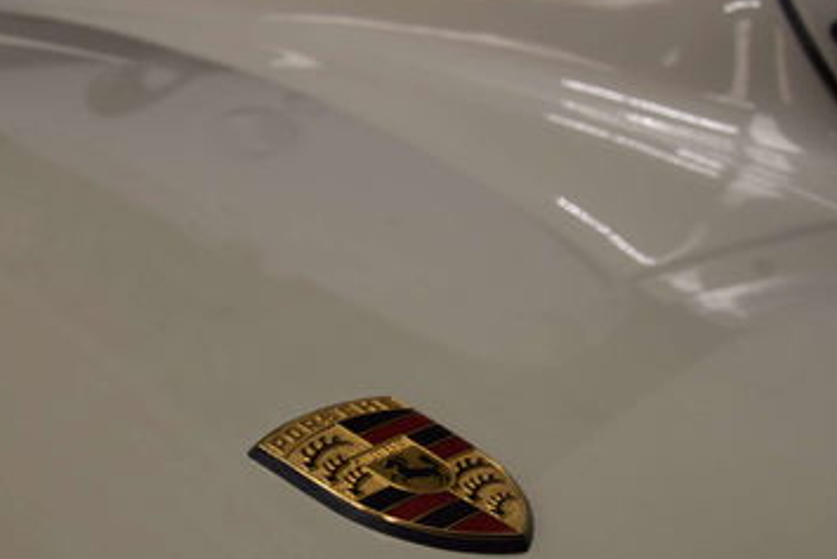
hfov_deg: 29.6
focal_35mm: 68
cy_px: 363
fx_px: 1583
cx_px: 429
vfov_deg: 20.0
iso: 400
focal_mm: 21
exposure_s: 1/125
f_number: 5.6
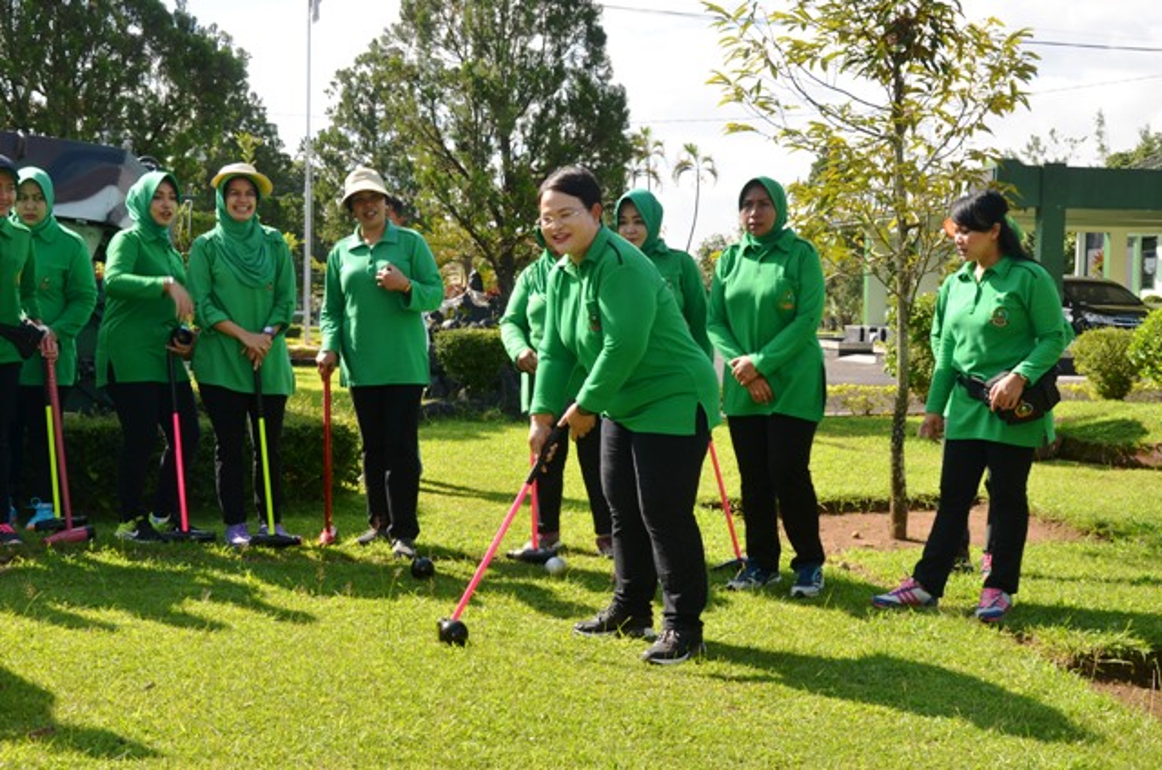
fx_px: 1450
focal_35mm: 45
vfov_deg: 29.7
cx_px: 581
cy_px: 385
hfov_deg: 43.7
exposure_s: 1/125
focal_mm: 30
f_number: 8
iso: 100
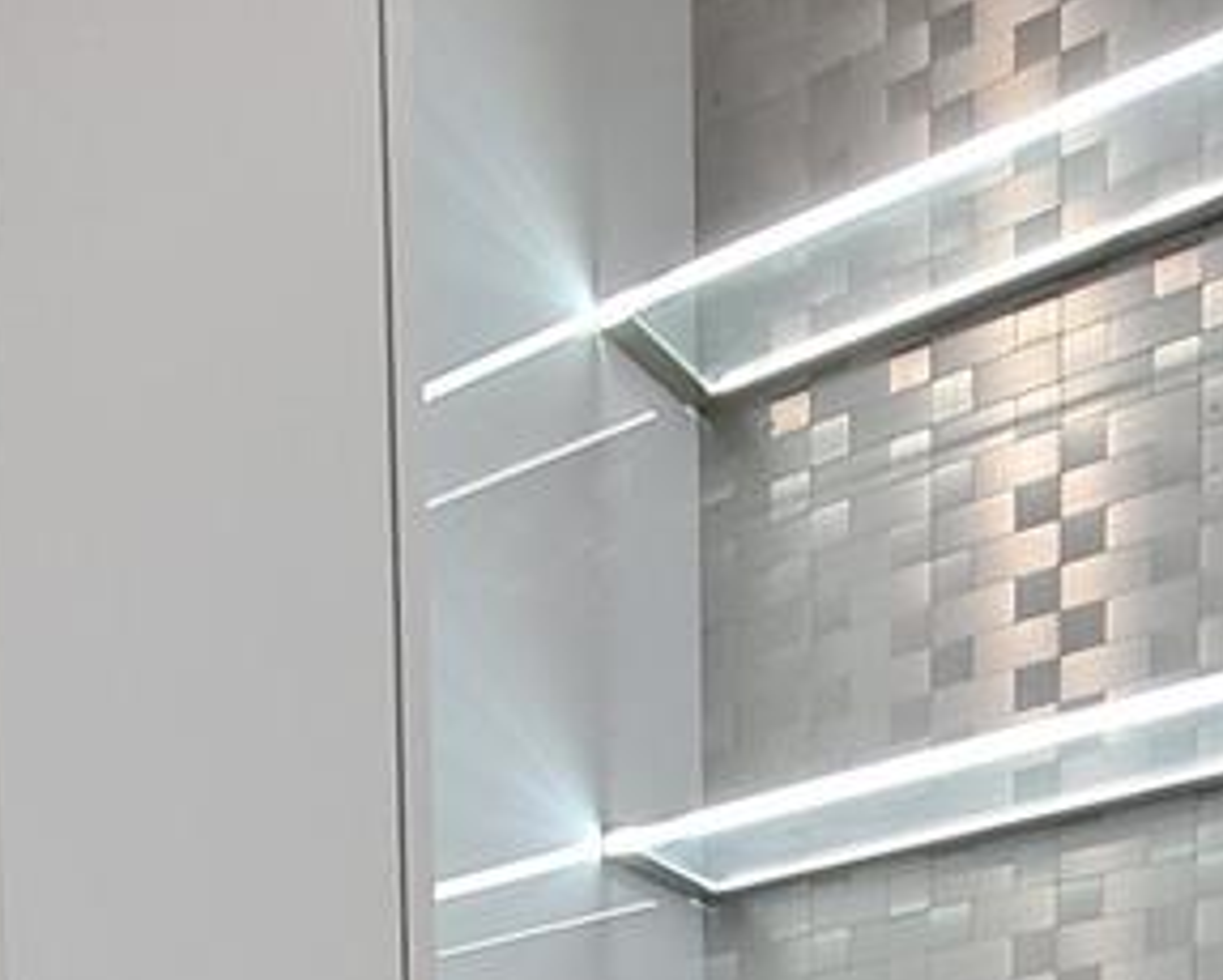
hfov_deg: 34.5
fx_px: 1920
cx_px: 286
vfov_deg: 20.4
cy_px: 1760
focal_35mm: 53
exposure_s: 1/60
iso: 50
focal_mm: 1.74
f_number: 2.2
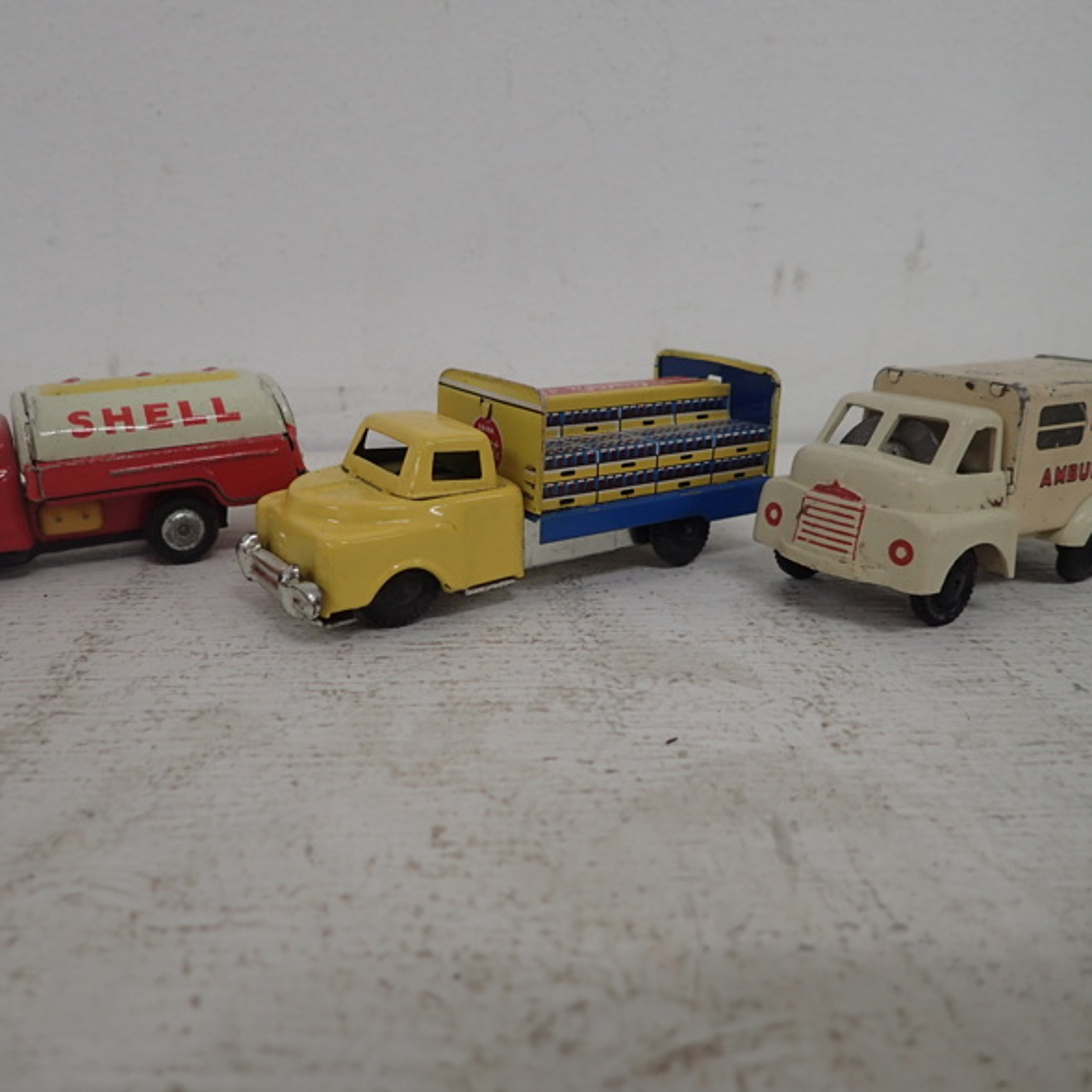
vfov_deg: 54.0
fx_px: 1071
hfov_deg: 53.9
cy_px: 540
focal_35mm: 30
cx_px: 480
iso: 100
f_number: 2
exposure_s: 1/80
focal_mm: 4.5
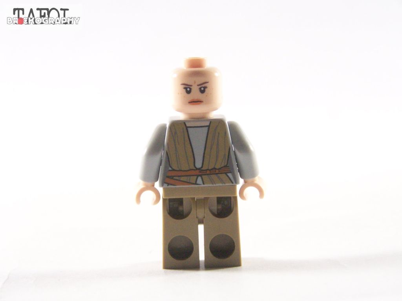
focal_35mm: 94
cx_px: 201
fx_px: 1092
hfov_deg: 20.9
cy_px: 150
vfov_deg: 15.7
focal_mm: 15.6
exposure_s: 1/60
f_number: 3.2
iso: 400
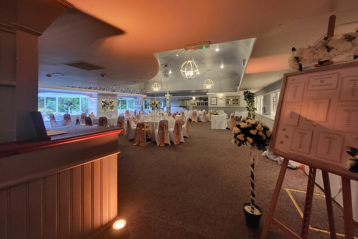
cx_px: 178
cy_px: 107
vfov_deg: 80.9
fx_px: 139
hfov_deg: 104.3
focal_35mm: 14
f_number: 2.2
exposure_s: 1/50
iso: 400
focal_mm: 1.74
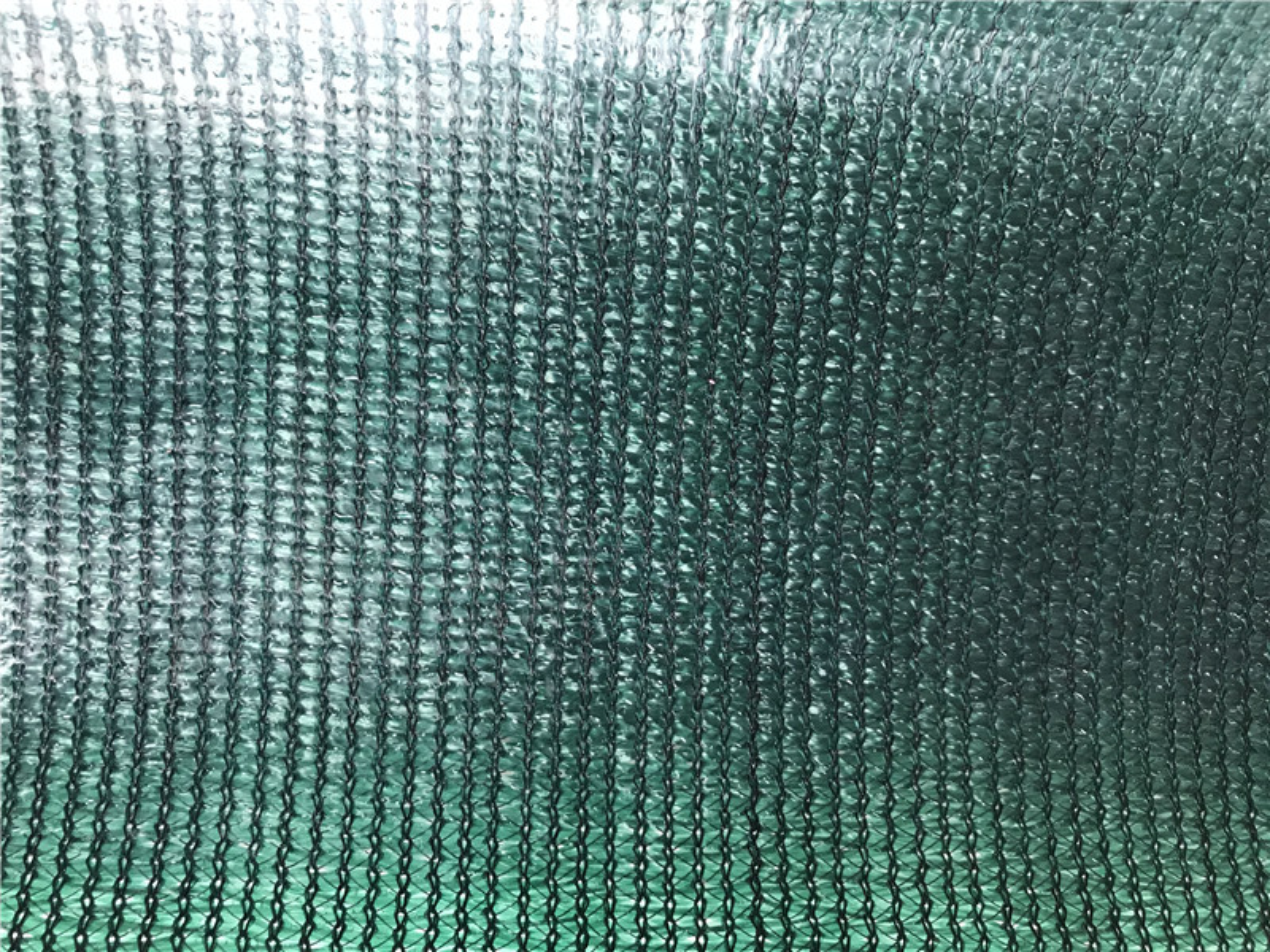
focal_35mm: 28
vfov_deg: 49.7
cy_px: 476
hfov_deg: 63.4
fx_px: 1027
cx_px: 635
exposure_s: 1/33
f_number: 1.8
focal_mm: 3.99
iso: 32
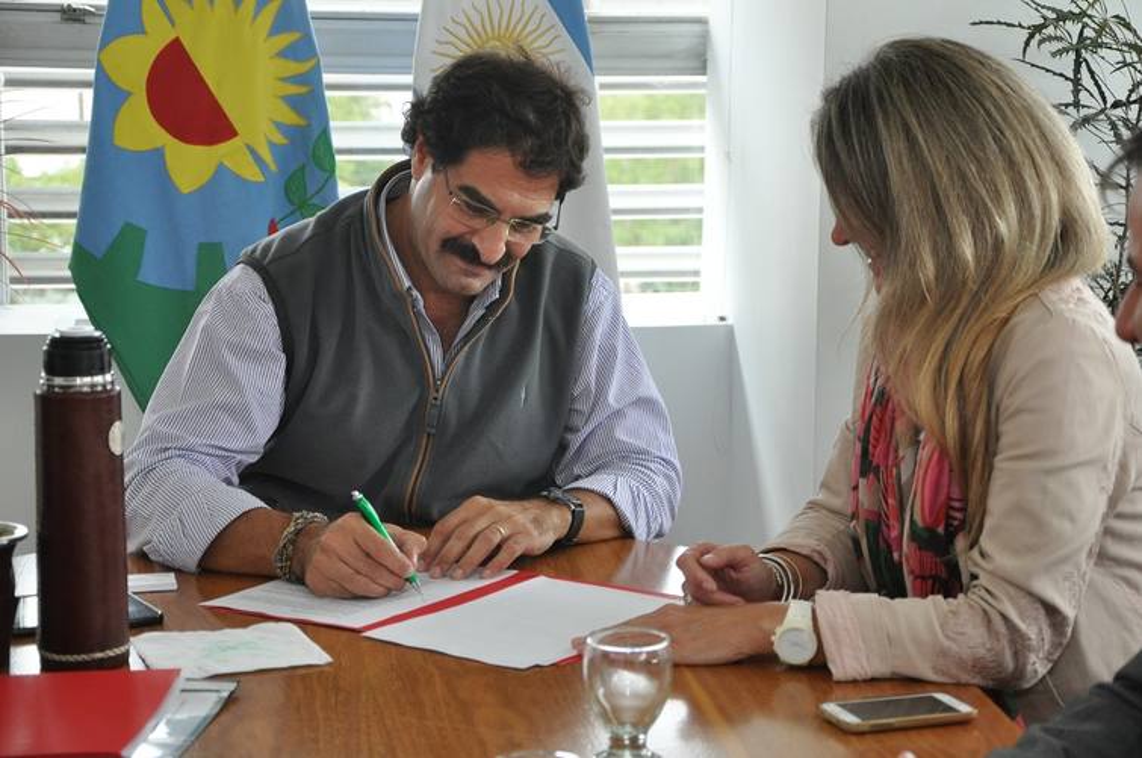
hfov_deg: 26.0
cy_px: 379
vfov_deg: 17.4
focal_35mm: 78
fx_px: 2471
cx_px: 571
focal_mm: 52
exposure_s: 1/160
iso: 1000
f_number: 6.3
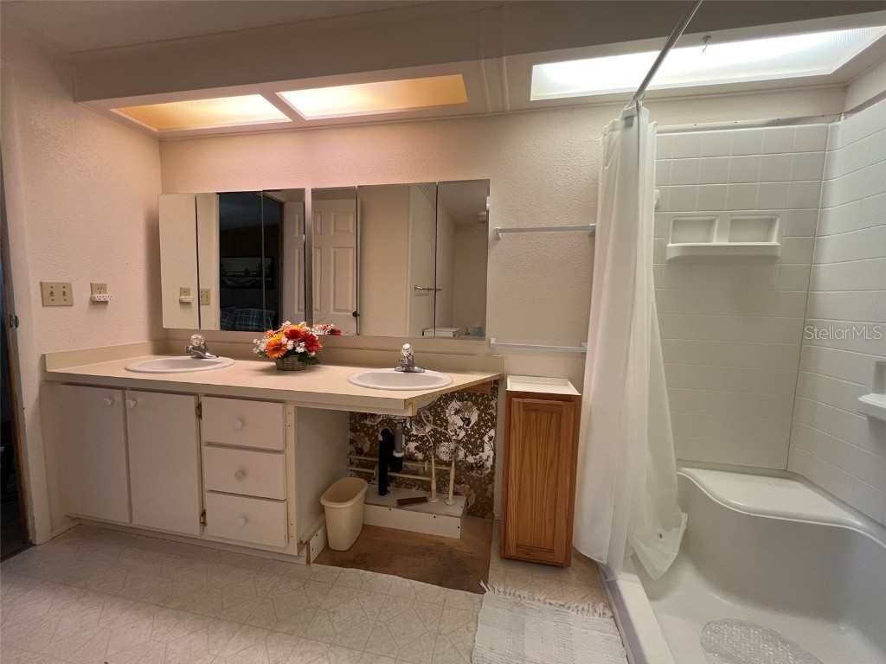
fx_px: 333
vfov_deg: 89.9
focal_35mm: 13
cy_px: 332
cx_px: 443
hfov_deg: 106.2
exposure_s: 1/120
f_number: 1.8
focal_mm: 1.57
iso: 125
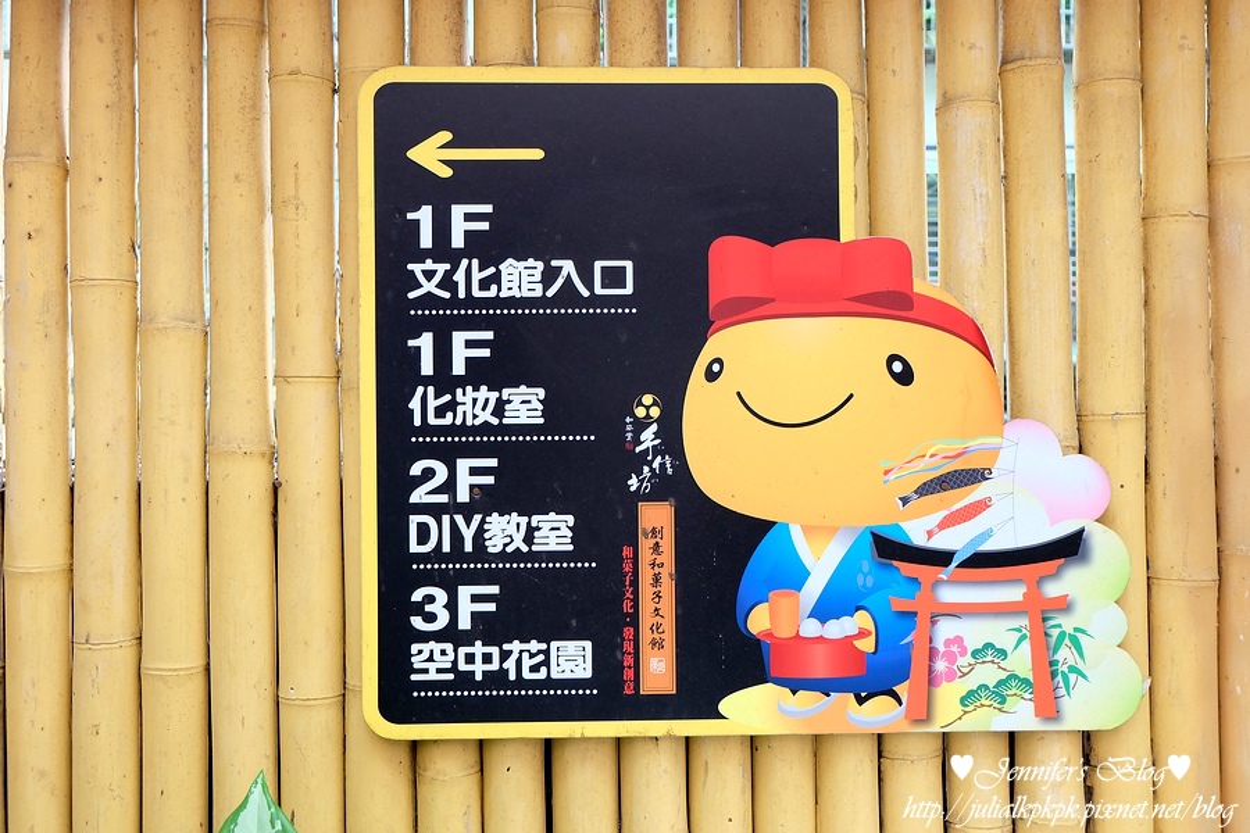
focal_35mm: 32
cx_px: 625
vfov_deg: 41.1
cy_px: 416
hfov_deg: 58.7
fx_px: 1111
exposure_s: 1/42
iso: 800
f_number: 4
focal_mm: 21.1
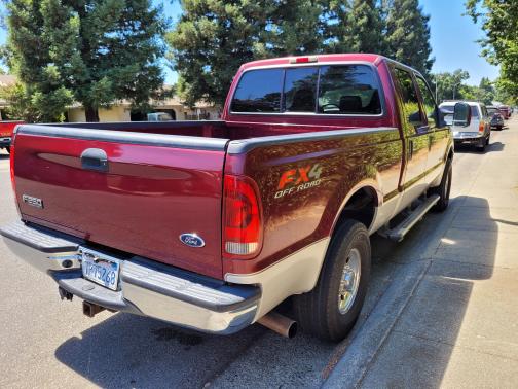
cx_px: 259
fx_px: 389
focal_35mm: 26
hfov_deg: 67.3
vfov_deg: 53.1
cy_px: 194
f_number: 1.8
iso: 40
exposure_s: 1/512
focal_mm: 5.4
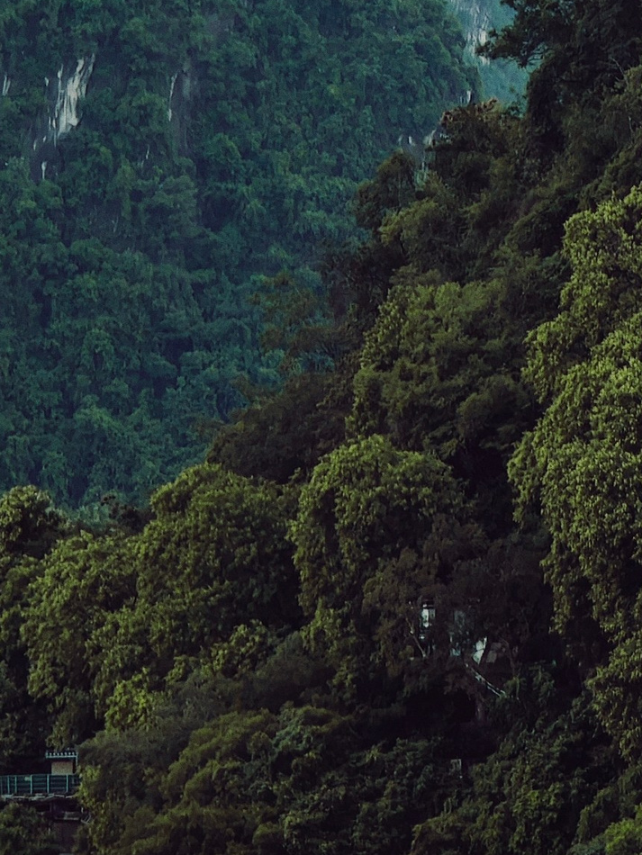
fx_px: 10653
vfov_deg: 4.6
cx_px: 958
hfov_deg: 3.4
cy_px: -99
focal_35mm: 431
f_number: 2.5
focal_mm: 19.4
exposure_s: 1/280
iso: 50
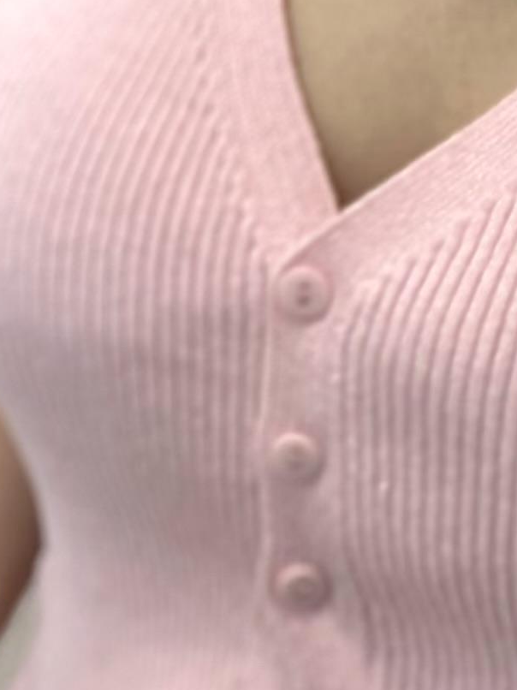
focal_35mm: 115
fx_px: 2291
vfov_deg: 17.1
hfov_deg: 12.9
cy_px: 195
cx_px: 187
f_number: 2.2
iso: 50
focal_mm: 2.71
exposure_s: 1/50
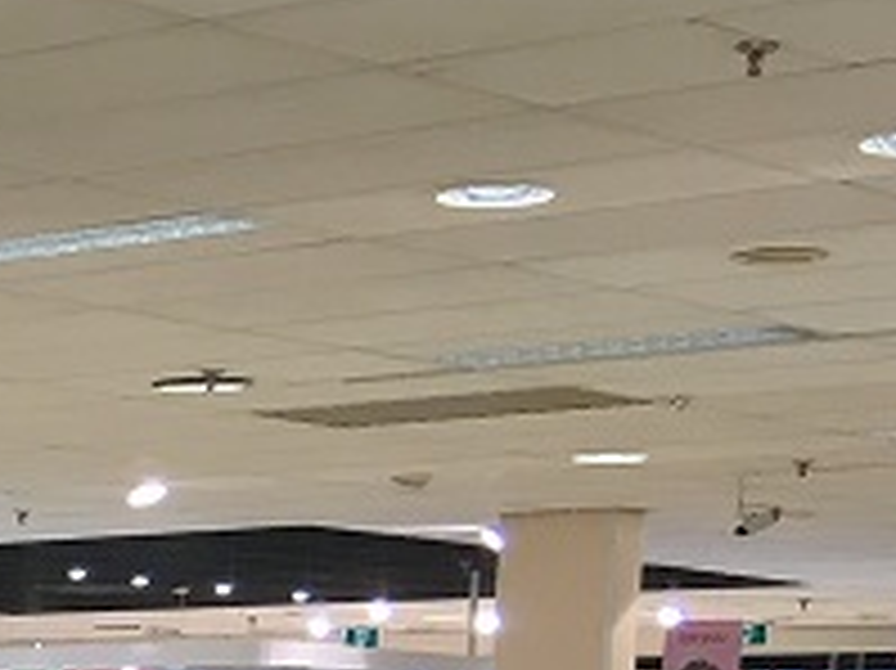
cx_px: -846
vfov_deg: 9.8
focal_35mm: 146
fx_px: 3777
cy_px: 1043
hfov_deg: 12.1
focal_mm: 4.15
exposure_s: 1/33
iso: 64
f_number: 2.2
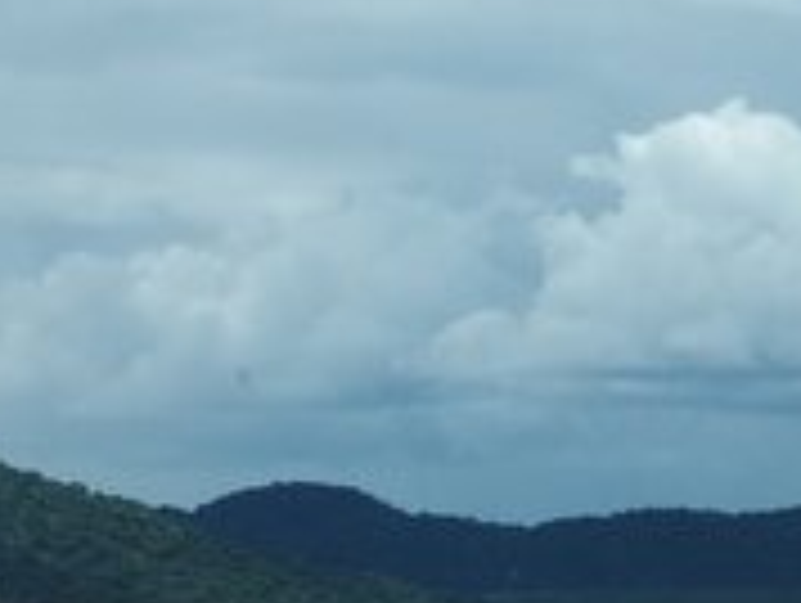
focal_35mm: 248
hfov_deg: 7.9
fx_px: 5746
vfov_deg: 6.0
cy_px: 236
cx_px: 50
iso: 100
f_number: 5
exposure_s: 1/1000
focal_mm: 19.6
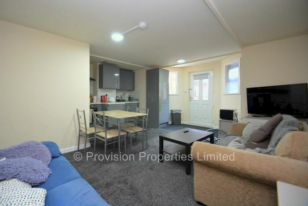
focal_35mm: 15
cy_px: 103
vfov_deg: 77.4
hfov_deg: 100.3
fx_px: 128
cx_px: 154
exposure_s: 1/30
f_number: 3.5
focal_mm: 10
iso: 800
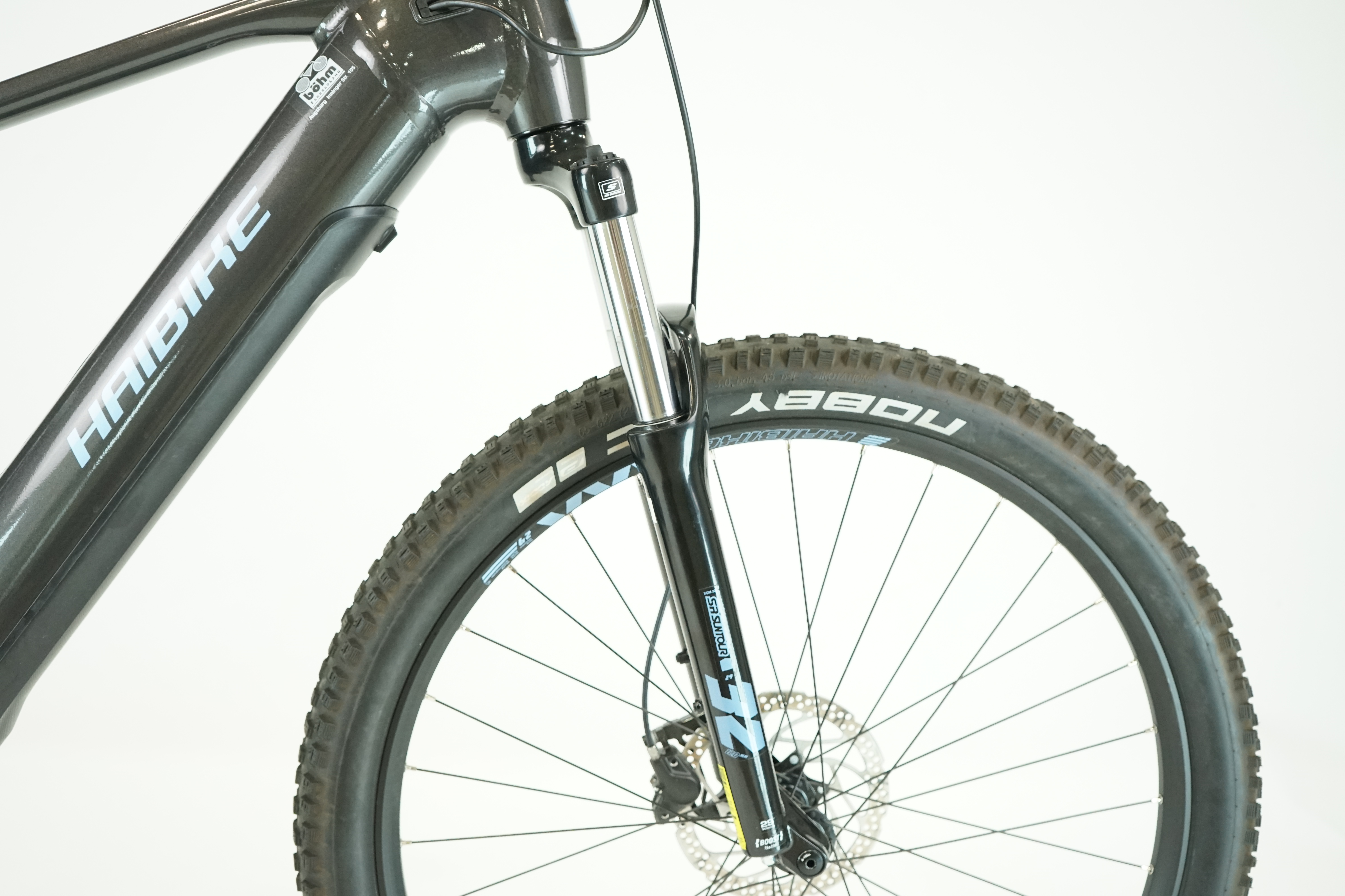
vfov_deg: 36.9
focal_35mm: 36
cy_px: 448
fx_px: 1345
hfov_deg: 53.1
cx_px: 672
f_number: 5
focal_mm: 36
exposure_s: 1/200
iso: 2500
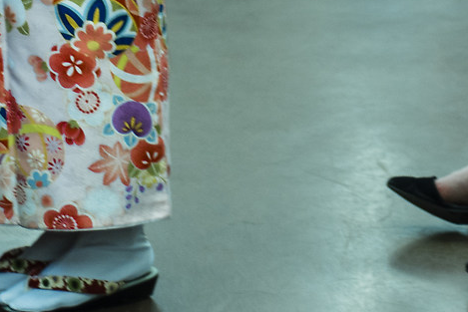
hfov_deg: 8.0
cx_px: 253
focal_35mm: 256
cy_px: -421
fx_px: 3329
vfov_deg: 5.2
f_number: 2.2
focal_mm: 50
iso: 100
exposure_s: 1/50
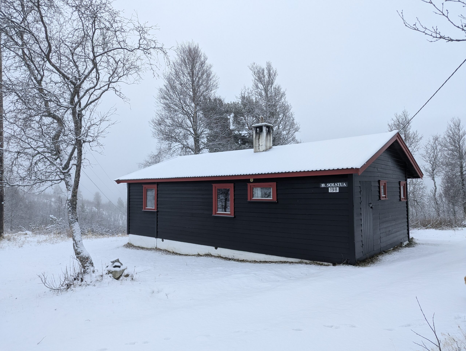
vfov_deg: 56.9
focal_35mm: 24
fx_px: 324
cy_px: 176
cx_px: 233
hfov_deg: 71.5
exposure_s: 1/59
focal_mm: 6.81
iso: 62
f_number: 1.85
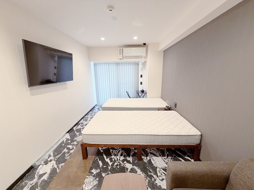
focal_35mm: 14
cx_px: 127
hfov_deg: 102.1
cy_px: 95
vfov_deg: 85.7
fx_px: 103
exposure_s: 1/60
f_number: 2.2
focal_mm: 2.22
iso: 200
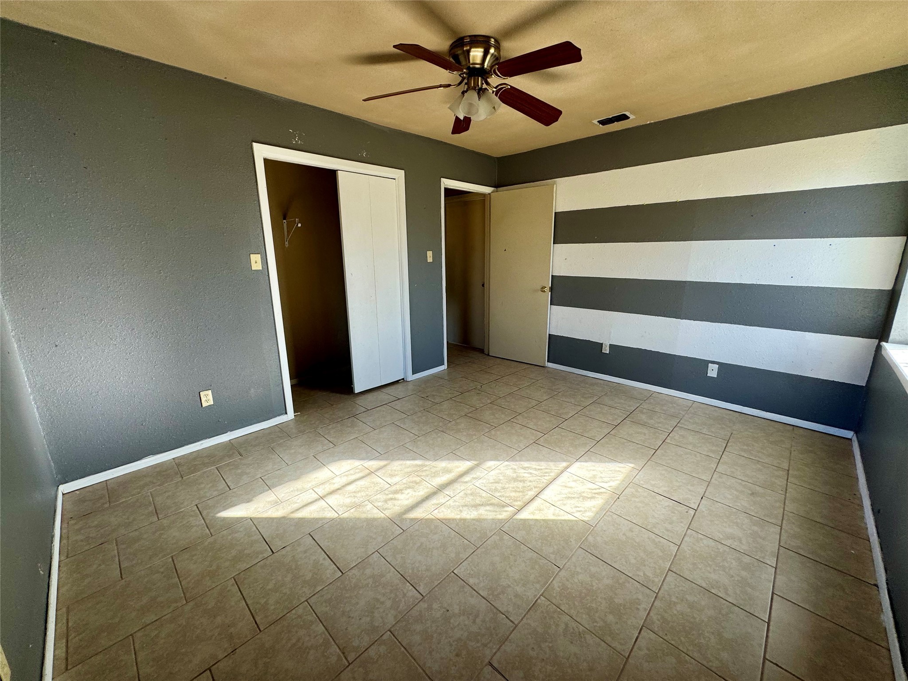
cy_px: 340
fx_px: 367
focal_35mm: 14
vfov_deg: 85.7
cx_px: 454
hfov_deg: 102.1
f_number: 2.2
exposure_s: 1/99
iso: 50
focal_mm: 2.22
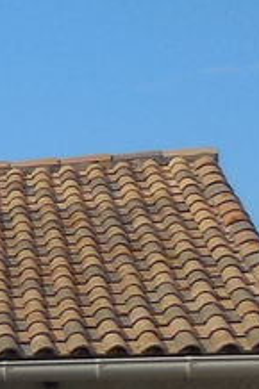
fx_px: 2810
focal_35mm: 260
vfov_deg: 7.8
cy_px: 596
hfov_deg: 4.4
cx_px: -1161
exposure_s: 1/2000
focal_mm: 6.1
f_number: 3.4
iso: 125
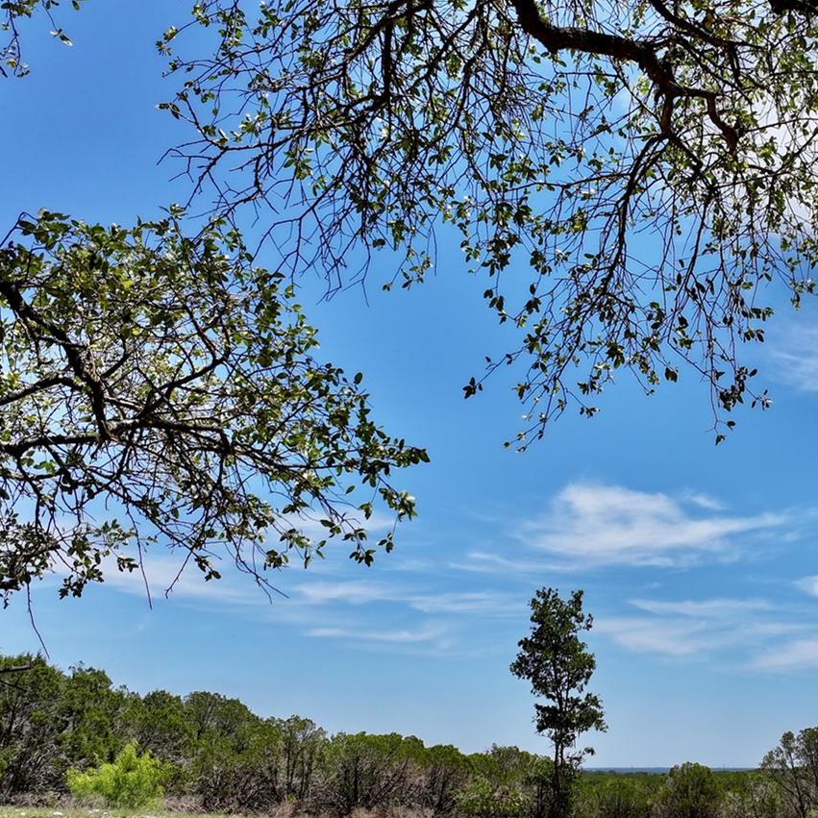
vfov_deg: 33.4
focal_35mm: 51
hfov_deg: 32.0
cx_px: 714
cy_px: 436
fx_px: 1363
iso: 120
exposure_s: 1/160
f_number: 2.8
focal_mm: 12.29
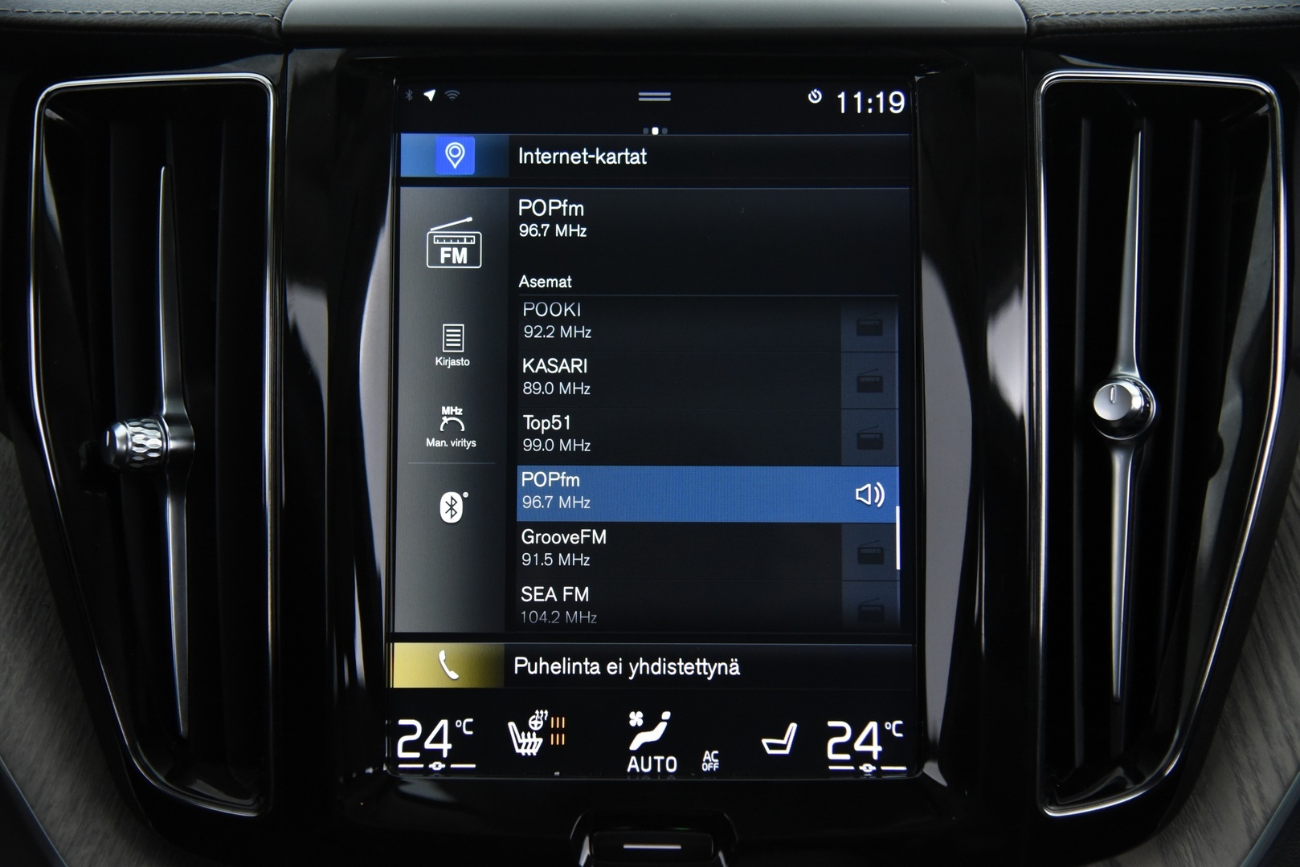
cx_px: 650
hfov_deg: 39.6
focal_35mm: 50
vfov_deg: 27.0
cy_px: 434
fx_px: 1806
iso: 4000
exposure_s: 1/40
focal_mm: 50
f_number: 4
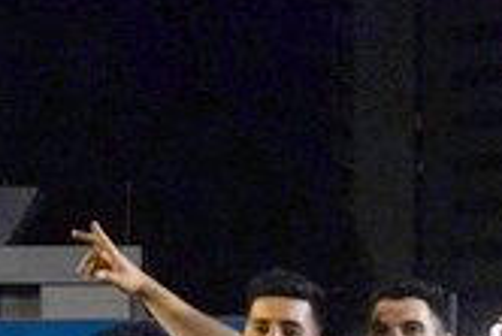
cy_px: 790
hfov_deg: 11.3
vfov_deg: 7.1
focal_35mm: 182
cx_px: 390
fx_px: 2540
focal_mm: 24
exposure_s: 1/125
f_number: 5.6
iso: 2500
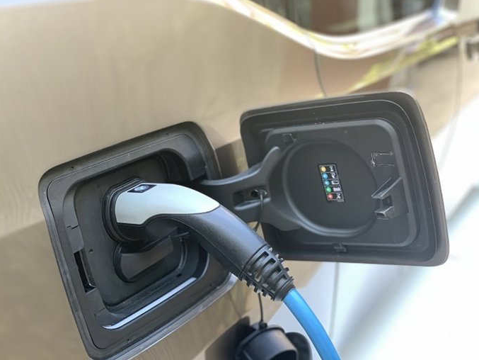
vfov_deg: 27.5
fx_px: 734
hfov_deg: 36.2
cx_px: 242
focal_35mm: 53
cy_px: 180
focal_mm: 6
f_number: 2.4
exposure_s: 1/122
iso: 100
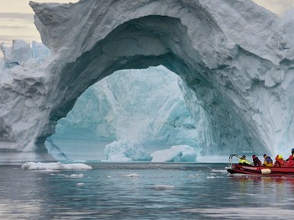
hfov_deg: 8.6
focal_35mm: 231
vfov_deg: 6.4
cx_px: 171
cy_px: 103
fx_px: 1961
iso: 400
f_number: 8
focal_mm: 200
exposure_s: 1/640
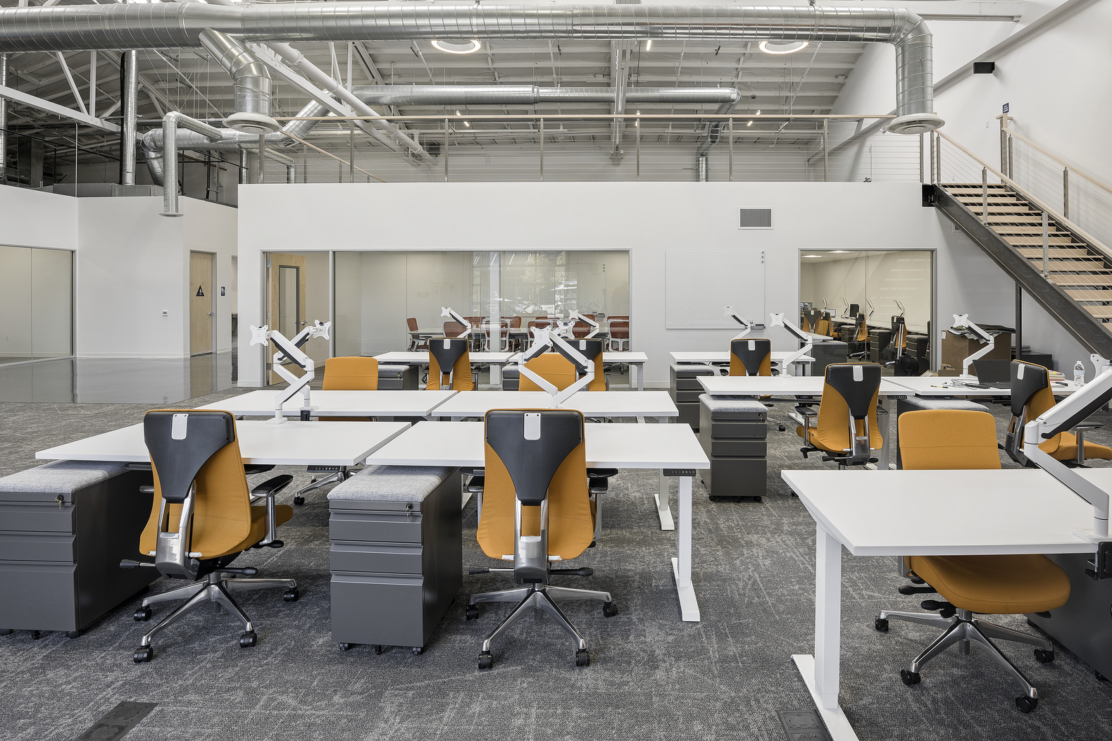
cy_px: 295
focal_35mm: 20
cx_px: 603
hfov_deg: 84.9
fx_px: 606
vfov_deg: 62.3
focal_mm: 15.5
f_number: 8
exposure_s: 1/4
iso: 100
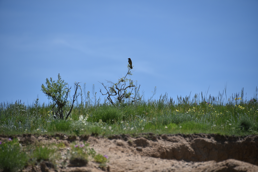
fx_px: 2150
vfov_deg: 4.6
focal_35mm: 300
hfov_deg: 6.9
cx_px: 129
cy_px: 86
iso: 100
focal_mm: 300
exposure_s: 1/640
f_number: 7.1
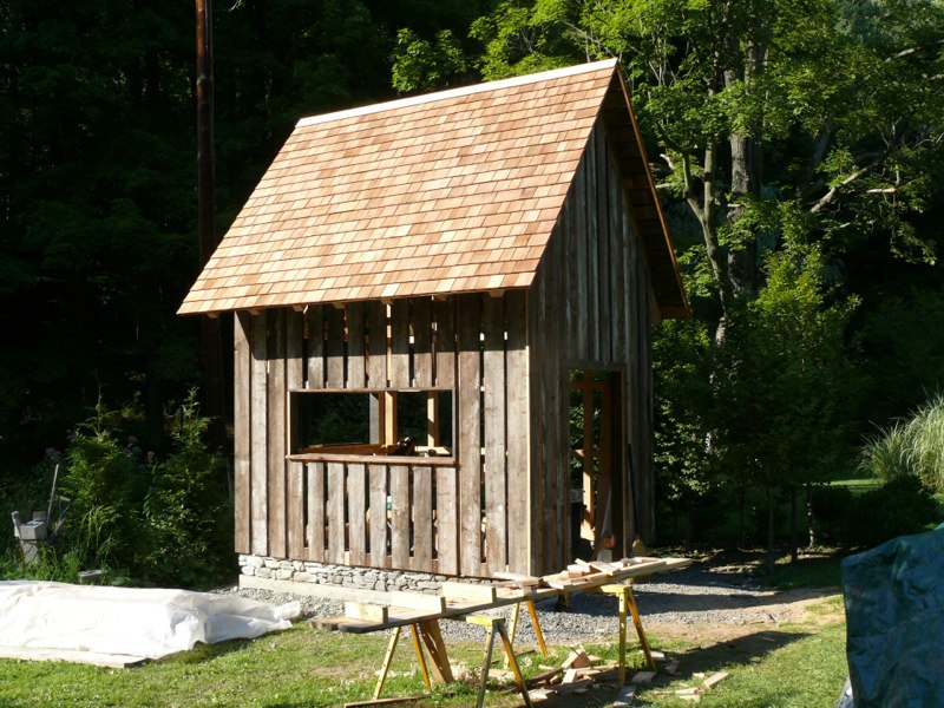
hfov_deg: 49.0
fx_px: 1036
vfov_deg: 37.7
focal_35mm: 38
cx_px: 472
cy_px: 354
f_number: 5.6
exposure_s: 1/200
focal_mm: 8
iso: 100
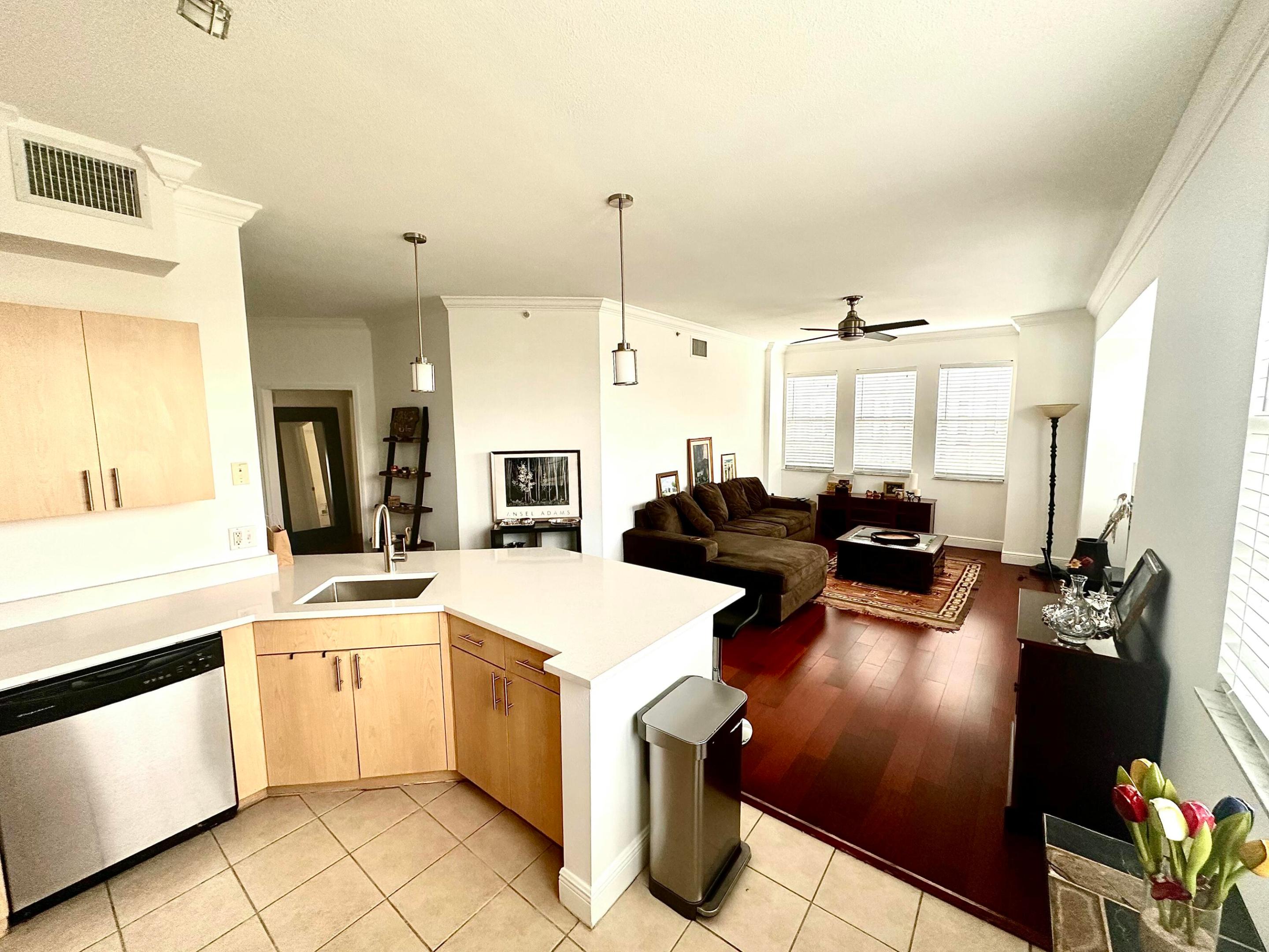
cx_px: 634
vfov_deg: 85.7
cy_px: 476
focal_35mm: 14
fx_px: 513
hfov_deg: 102.1
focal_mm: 2.22
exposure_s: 1/99
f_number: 2.2
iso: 200
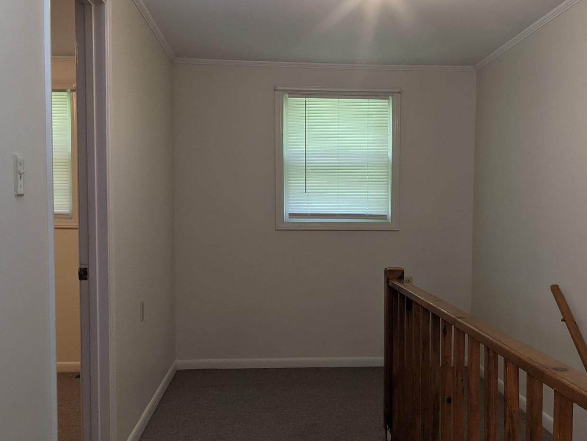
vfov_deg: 32.1
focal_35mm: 45
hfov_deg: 41.8
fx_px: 763
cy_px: 263
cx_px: 357
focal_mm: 4.44
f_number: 1.8
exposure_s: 1/123
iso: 132
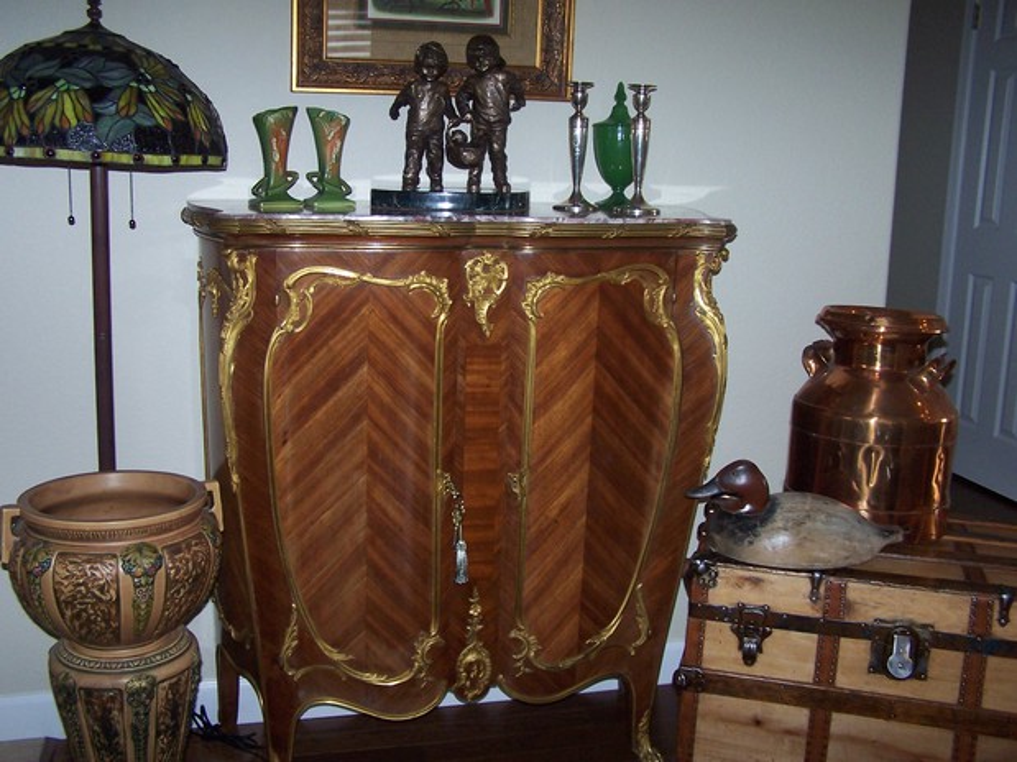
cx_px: 508
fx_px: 1116
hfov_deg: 49.0
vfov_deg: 37.7
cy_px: 381
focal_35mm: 38
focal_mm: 6.3
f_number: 2.8
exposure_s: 1/60
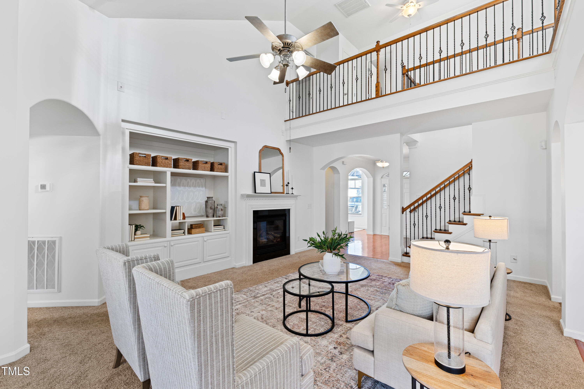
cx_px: 292
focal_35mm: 15
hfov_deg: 100.4
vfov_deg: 77.3
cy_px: 194
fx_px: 243
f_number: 8
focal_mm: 10
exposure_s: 1/1.67
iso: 100
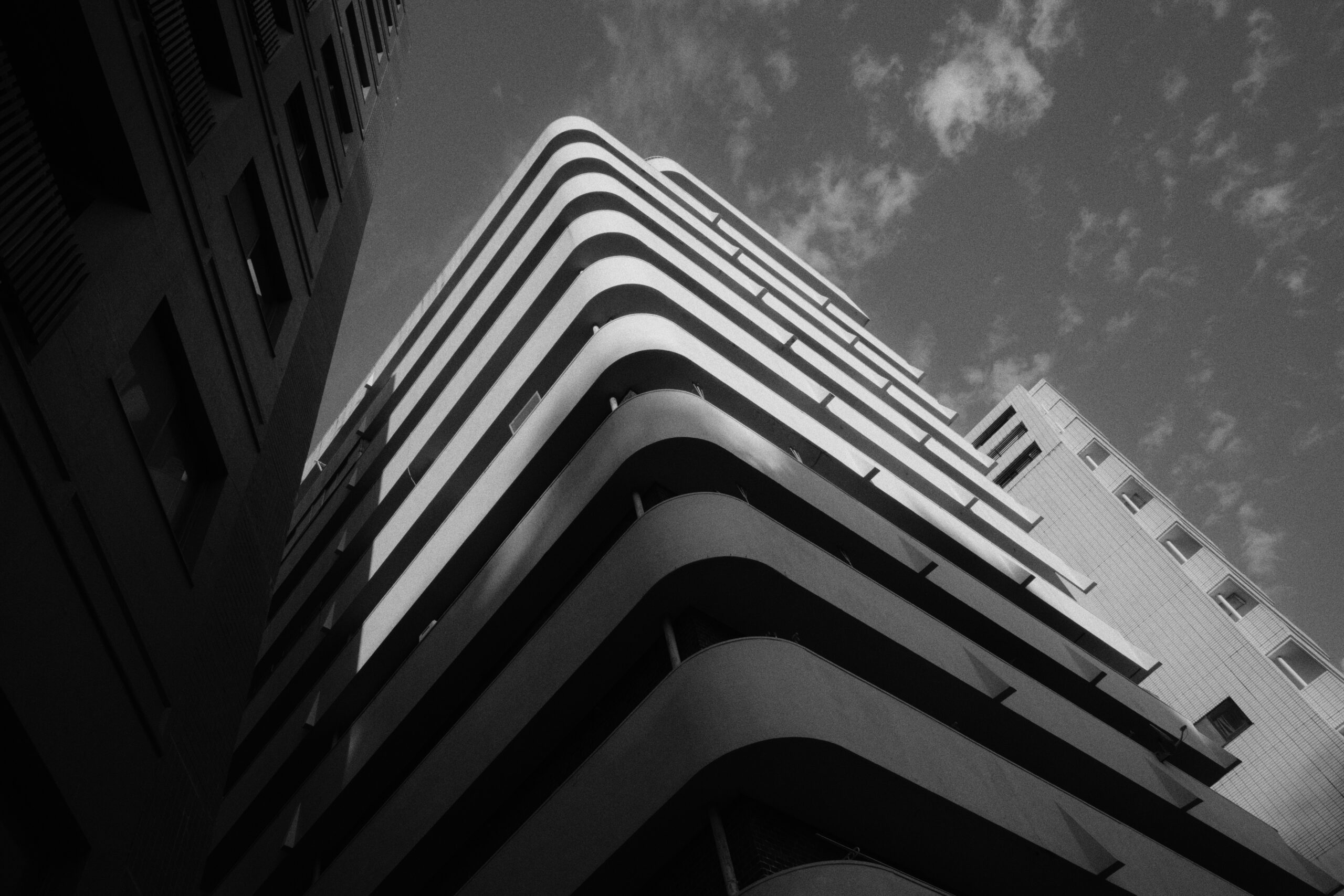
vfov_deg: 46.4
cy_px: 448
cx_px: 672
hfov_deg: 65.5
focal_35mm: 28
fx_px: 1045
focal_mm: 18.3
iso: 400
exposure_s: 1/500
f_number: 8
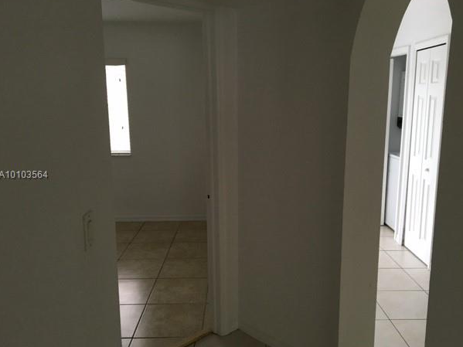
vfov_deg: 45.4
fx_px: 415
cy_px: 175
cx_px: 244
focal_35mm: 31
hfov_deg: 58.3
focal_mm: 4.15
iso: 100
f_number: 2.2
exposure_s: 1/30
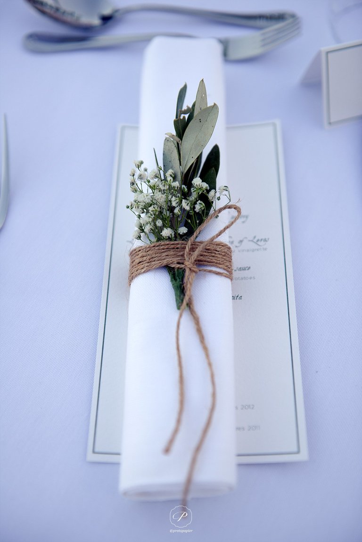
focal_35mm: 48
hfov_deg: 28.1
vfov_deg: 41.1
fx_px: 723
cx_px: 181
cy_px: 271
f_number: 2.8
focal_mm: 48
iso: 110
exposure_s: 1/125
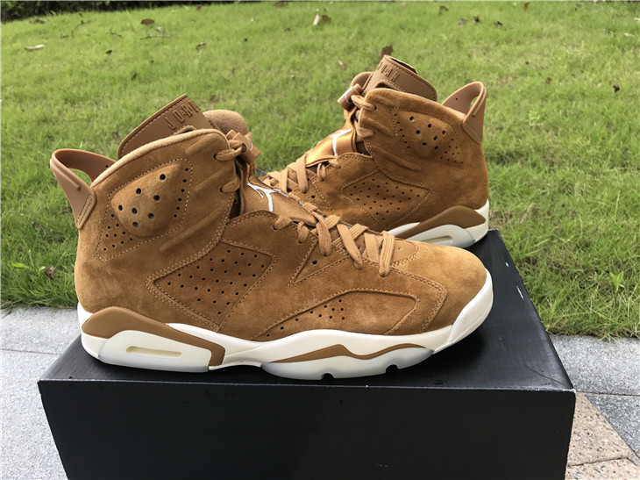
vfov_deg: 49.7
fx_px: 518
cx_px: 320
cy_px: 240
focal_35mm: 28
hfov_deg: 63.5
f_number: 1.8
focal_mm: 3.99
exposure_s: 1/227
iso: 20
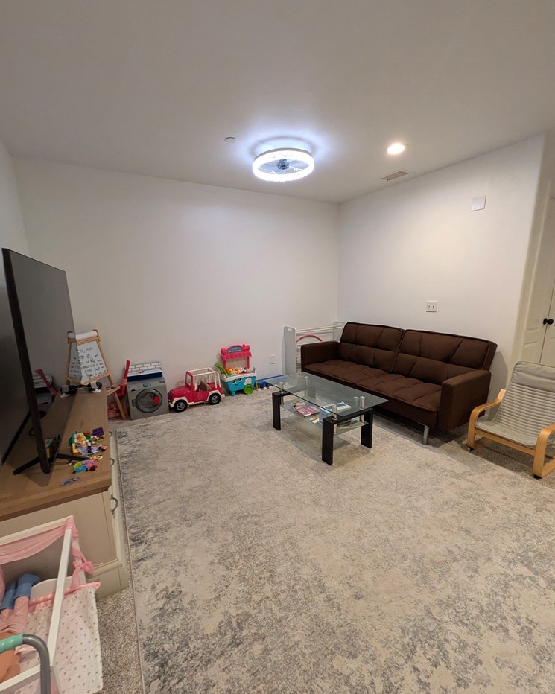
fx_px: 308
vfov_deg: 96.8
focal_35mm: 15
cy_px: 354
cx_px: 274
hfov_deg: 84.0
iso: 132
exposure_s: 1/30
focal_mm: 1.83
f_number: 2.2
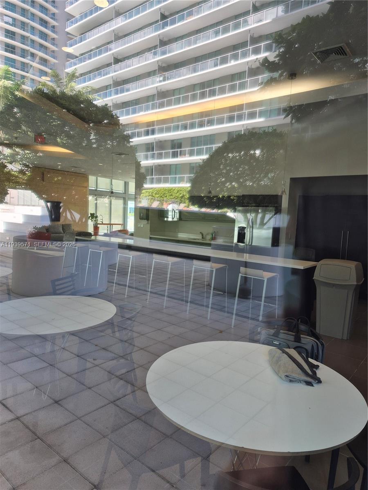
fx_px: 326
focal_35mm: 23
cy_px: 245
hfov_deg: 58.9
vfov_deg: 73.9
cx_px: 184
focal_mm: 5.4
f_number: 1.8
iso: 50
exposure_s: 1/180
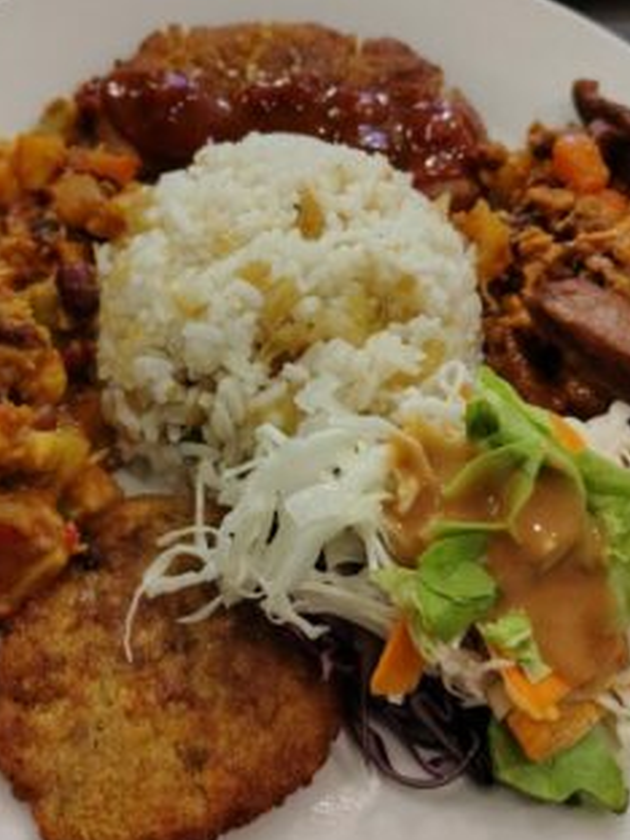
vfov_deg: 49.9
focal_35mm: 37
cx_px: 284
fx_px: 898
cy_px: 341
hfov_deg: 38.6
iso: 1054
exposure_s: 1/50
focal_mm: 5.56
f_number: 1.8
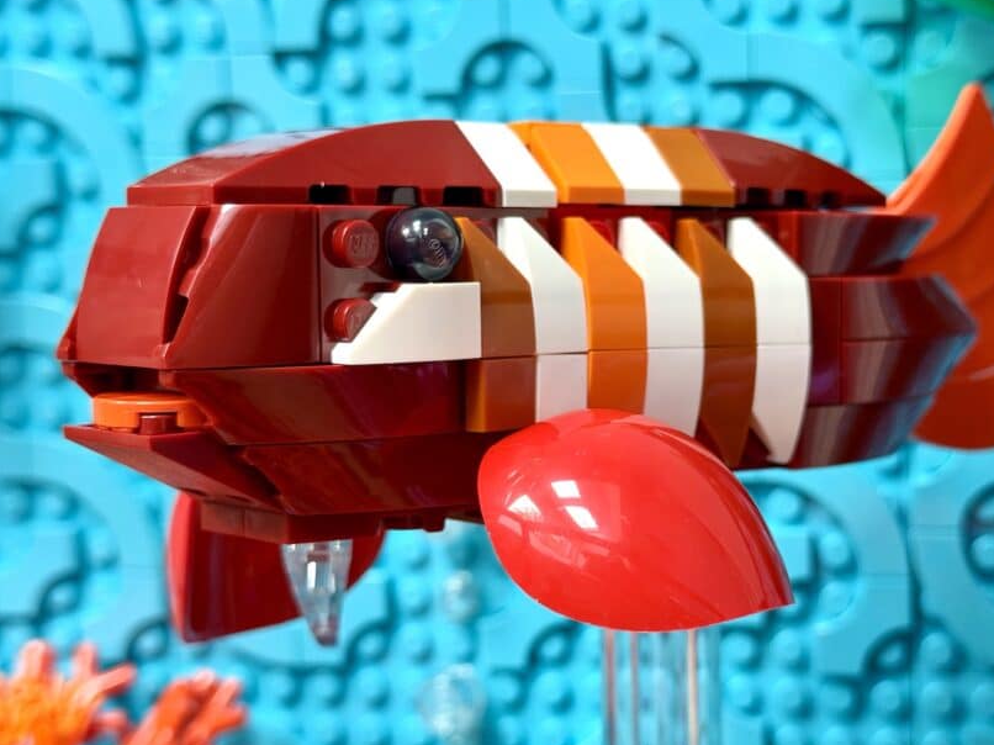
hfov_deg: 31.6
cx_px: 610
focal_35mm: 61
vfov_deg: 24.0
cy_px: 396
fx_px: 1751
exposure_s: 1/60
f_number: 1.78
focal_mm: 6.76
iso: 250
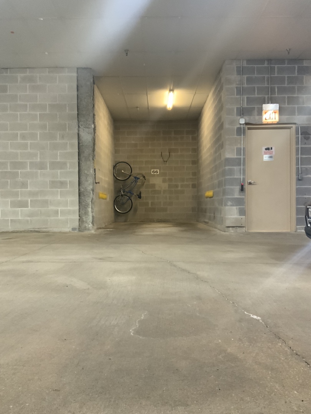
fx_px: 347
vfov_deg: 61.7
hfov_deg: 48.2
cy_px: 207
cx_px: 156
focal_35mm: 29
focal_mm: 3
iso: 250
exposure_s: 1/40
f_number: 1.8
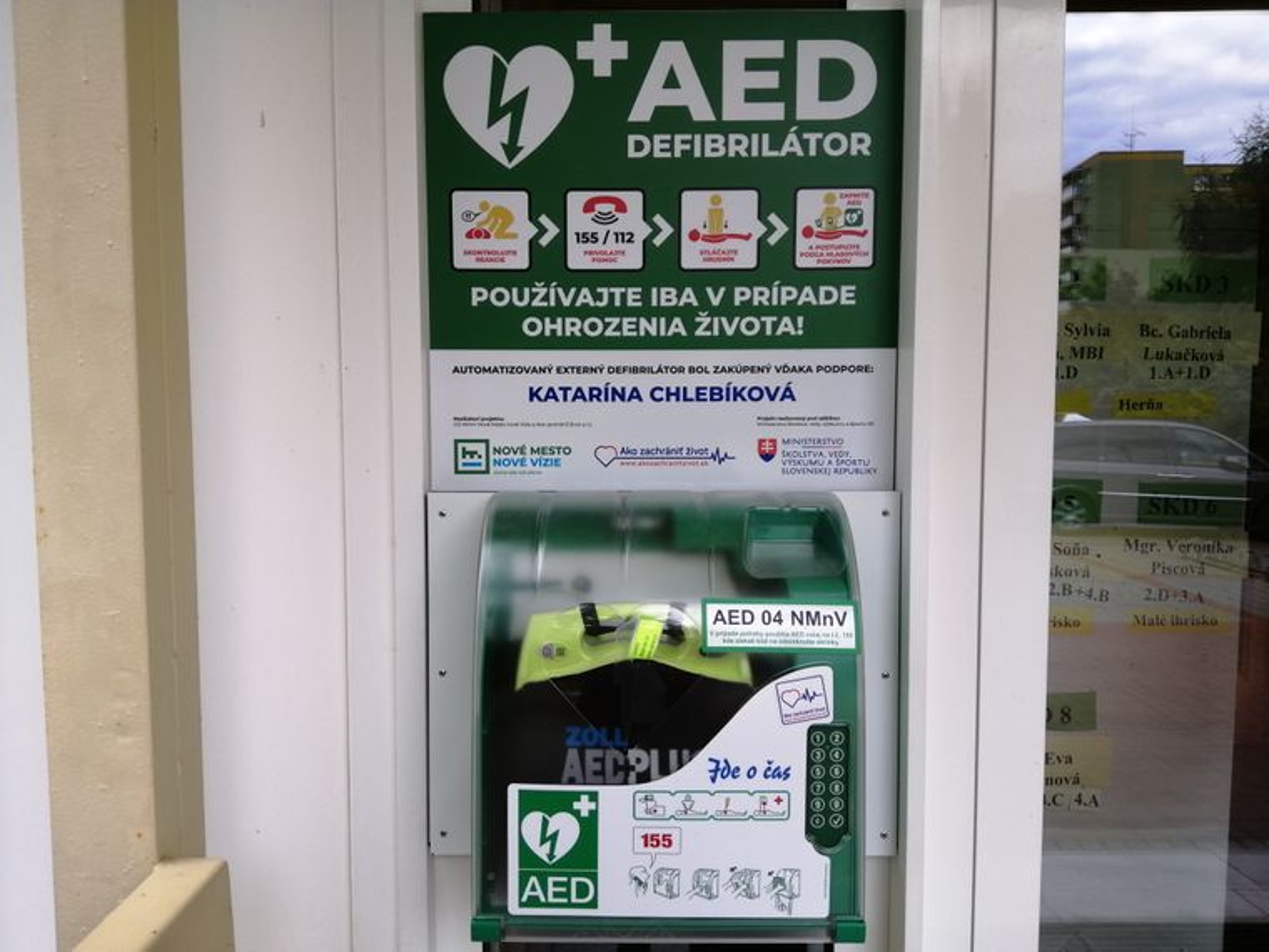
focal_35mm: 26
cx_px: 634
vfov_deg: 53.1
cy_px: 476
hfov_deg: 67.3
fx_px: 953
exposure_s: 1/310
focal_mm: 3.6
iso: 50
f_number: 1.8
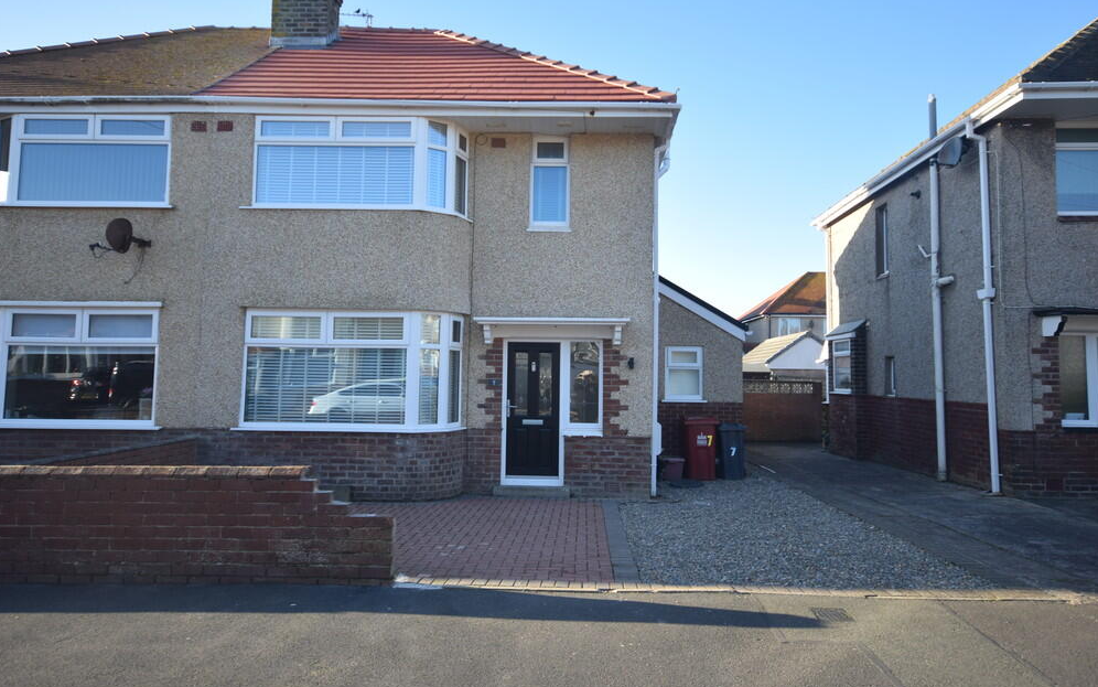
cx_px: 557
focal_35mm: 22
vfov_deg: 55.1
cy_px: 329
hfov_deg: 79.6
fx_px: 658
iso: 100
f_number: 5.6
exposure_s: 1/125
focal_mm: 14
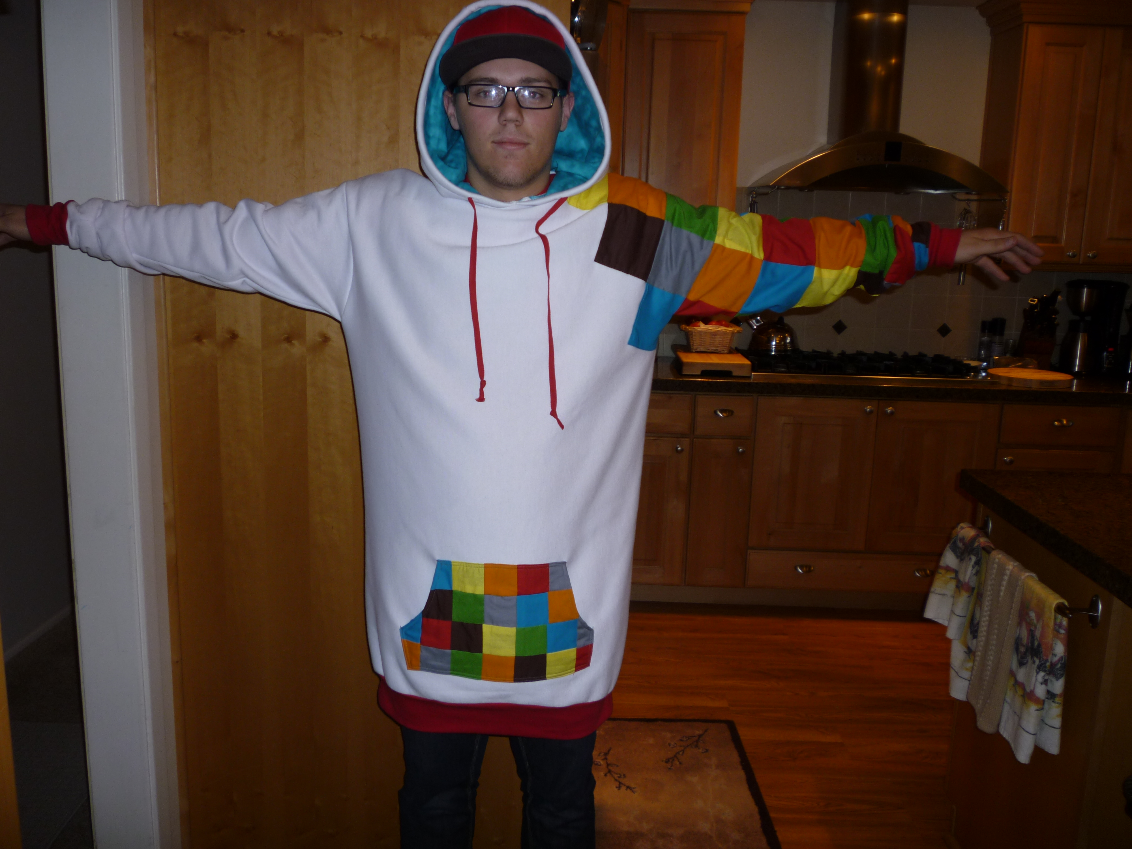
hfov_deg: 61.7
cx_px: 566
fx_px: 948
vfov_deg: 48.2
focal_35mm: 29
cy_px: 424
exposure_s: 1/30
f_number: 3.3
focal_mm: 5.2
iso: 100
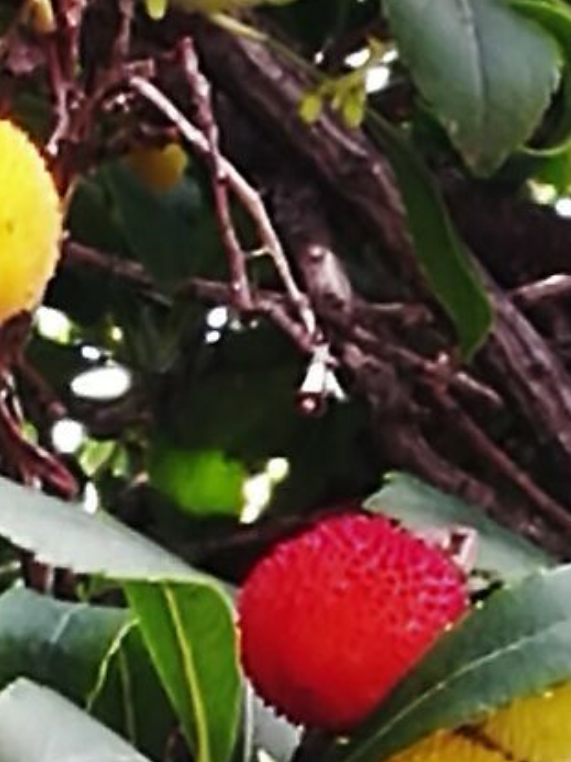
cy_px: 815
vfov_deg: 4.7
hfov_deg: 3.5
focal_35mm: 422
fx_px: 9286
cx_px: 608
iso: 80
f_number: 2.2
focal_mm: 4.5
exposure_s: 1/100
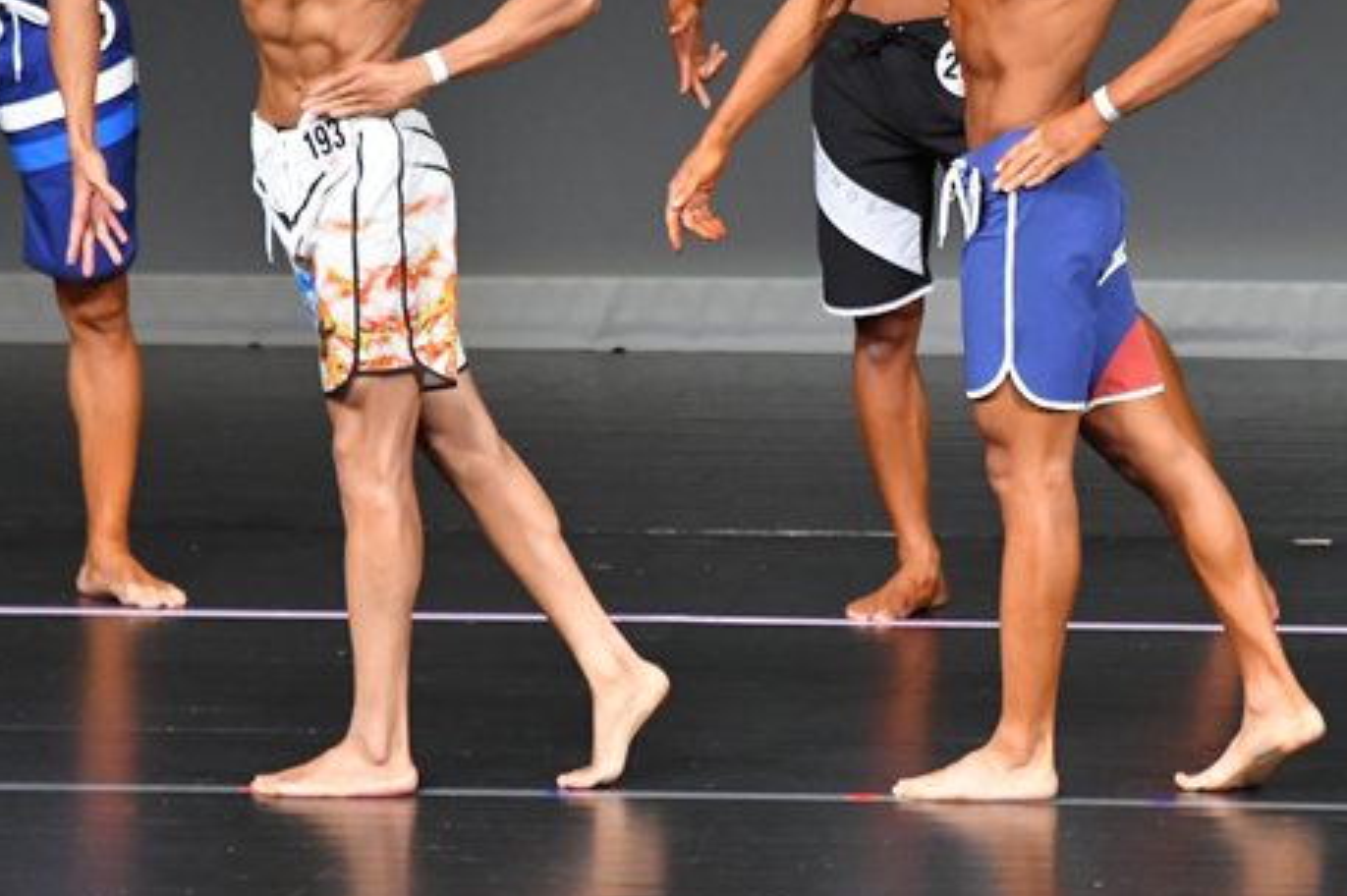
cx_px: 1036
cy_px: 209
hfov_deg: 4.1
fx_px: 19031
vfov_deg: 2.7
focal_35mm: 509
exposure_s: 1/400
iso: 5000
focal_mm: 200
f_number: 5.6
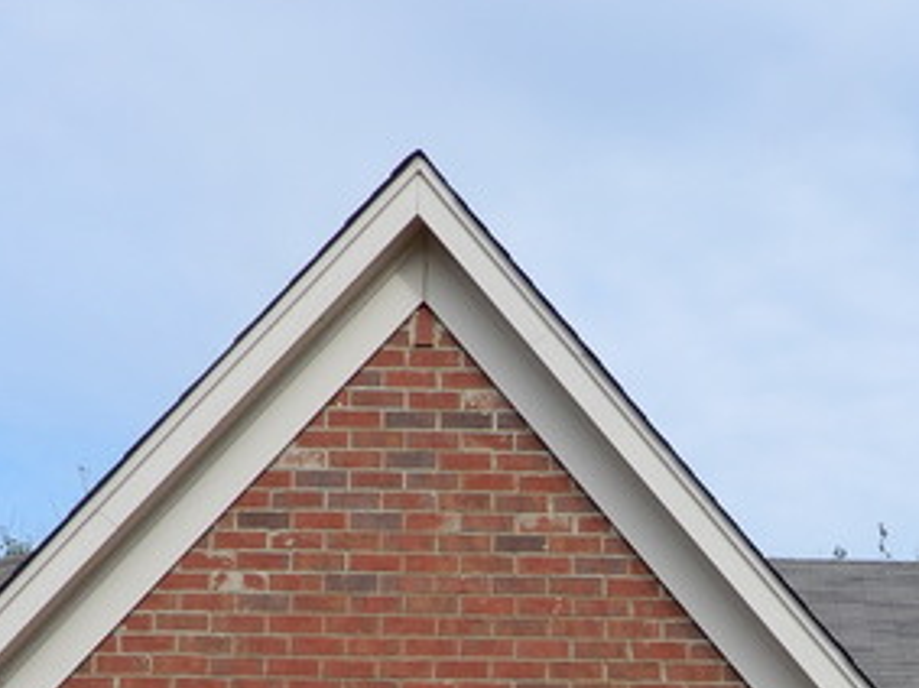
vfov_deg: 14.4
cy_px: 873
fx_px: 2627
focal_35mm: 99
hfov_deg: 19.5
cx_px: 828
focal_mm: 6.2
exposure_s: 1/640
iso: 80
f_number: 4
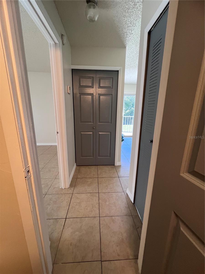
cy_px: 137
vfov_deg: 106.2
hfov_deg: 89.9
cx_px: 102
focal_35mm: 13
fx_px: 103
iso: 200
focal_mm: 1.57
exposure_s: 1/120
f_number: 1.8
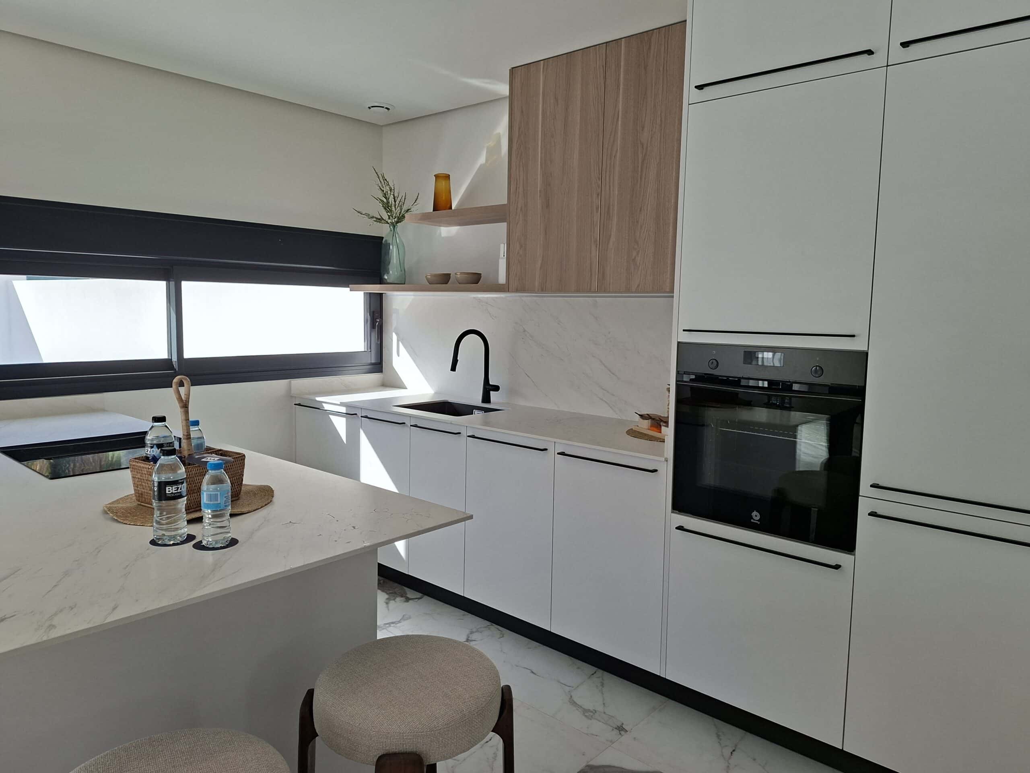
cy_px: 386
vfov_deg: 58.9
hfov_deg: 73.9
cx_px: 515
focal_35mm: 23
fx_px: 684
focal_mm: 5.54
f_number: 1.8
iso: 50
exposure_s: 1/490
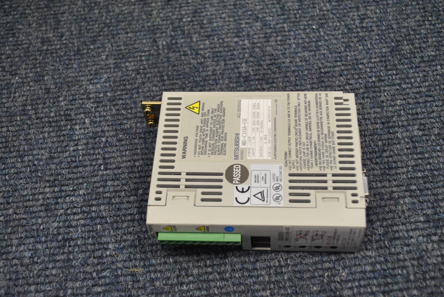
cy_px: 148
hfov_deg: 43.6
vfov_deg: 29.9
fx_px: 556
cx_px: 222
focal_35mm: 45
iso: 400
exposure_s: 1/25
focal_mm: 30
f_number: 4.5
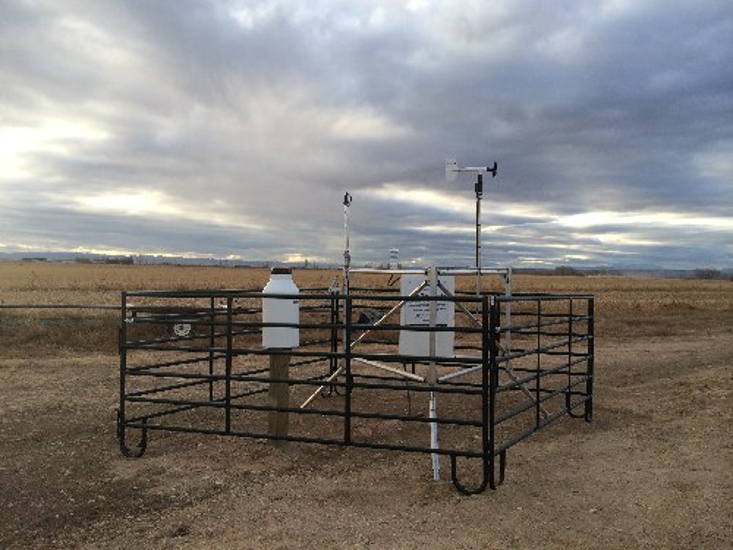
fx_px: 635
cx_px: 366
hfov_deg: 60.0
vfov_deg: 46.8
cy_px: 275
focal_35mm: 30
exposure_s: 1/394
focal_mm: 4.12
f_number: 2.2
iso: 32
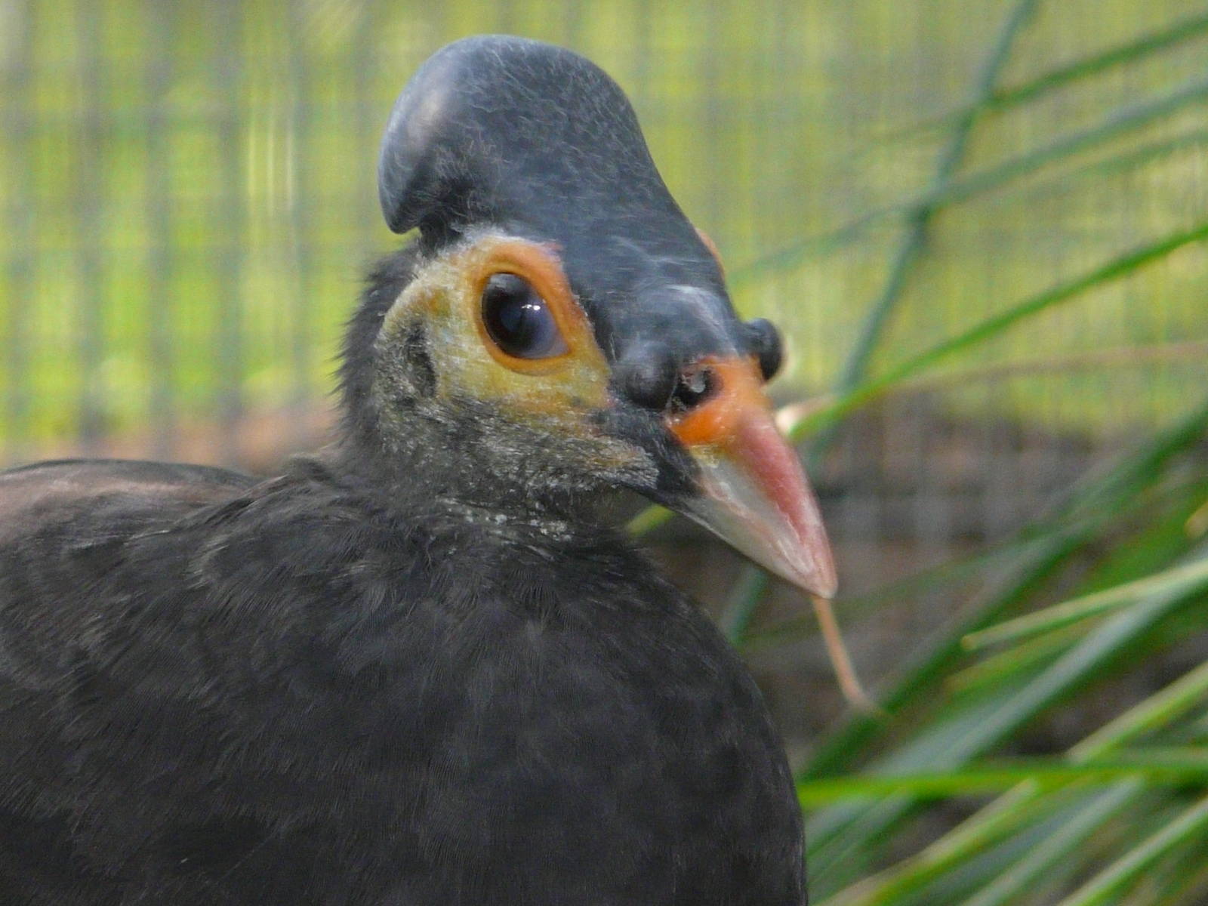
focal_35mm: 802
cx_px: 604
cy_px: 453
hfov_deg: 2.5
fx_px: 27988
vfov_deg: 1.9
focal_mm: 82.6
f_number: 4.2
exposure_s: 1/200
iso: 250
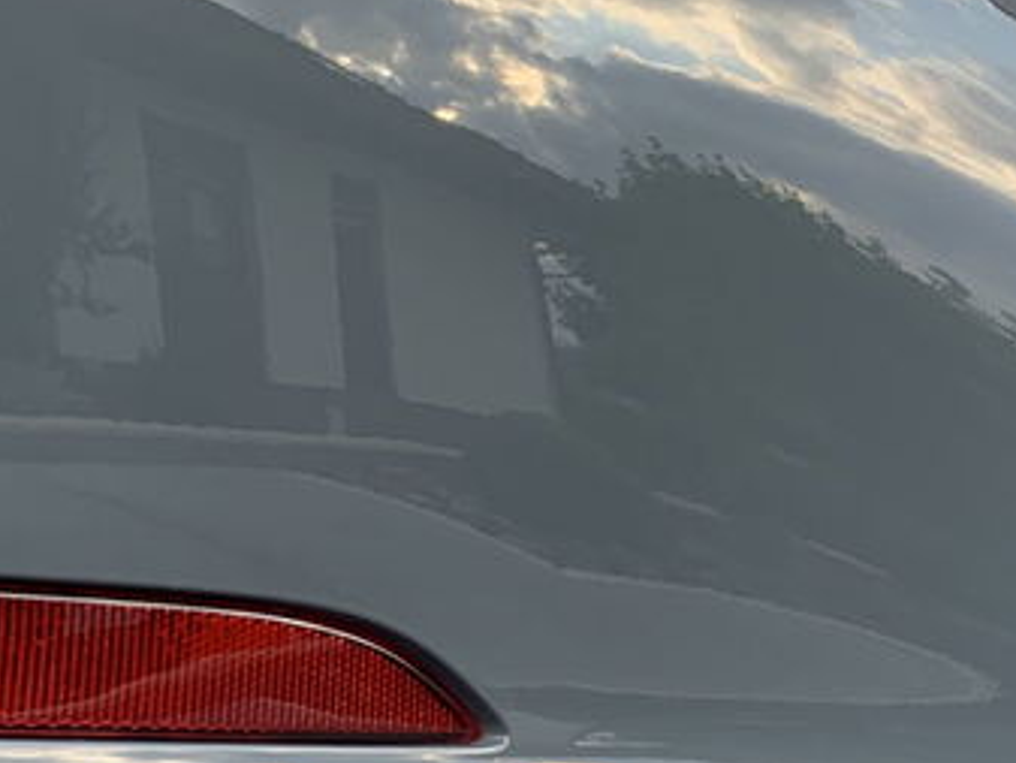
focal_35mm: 79
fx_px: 2320
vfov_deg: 18.3
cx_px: 1194
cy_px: 733
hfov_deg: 22.9
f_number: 1.8
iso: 25
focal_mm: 4.25
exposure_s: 1/121
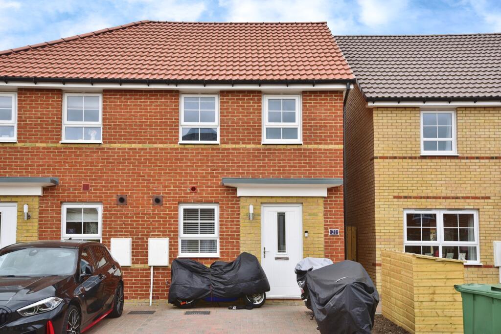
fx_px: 529
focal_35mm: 38
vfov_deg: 35.1
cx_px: 250
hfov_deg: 50.7
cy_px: 167
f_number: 8
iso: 125
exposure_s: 1/30
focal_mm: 38
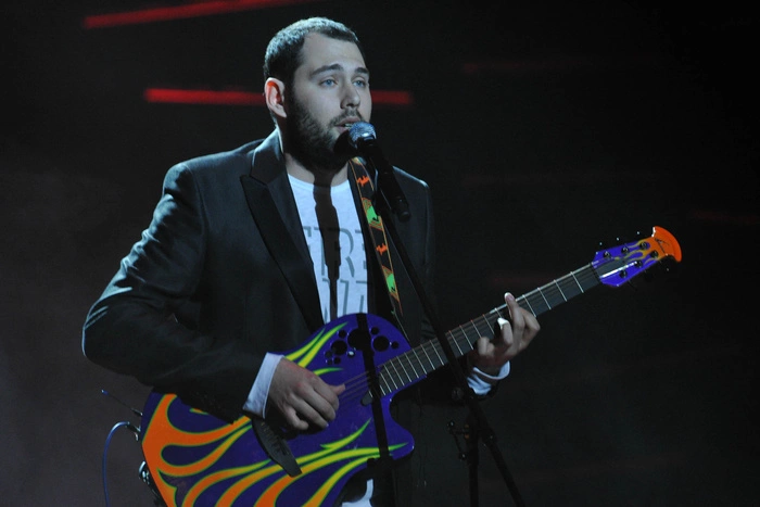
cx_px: 380
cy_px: 254
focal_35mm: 300
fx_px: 6334
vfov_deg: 4.6
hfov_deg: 6.9
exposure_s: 1/200
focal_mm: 300
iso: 6400
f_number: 7.1
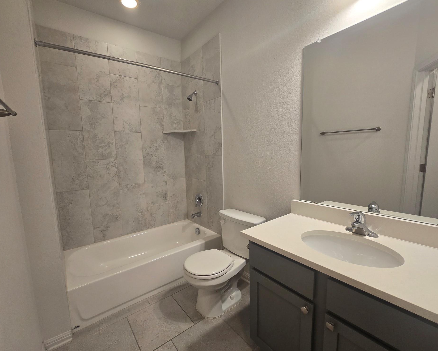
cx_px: 205
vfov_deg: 88.0
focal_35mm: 14
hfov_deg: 100.6
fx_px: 181
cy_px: 180
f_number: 2.2
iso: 160
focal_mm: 2.2
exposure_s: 1/60
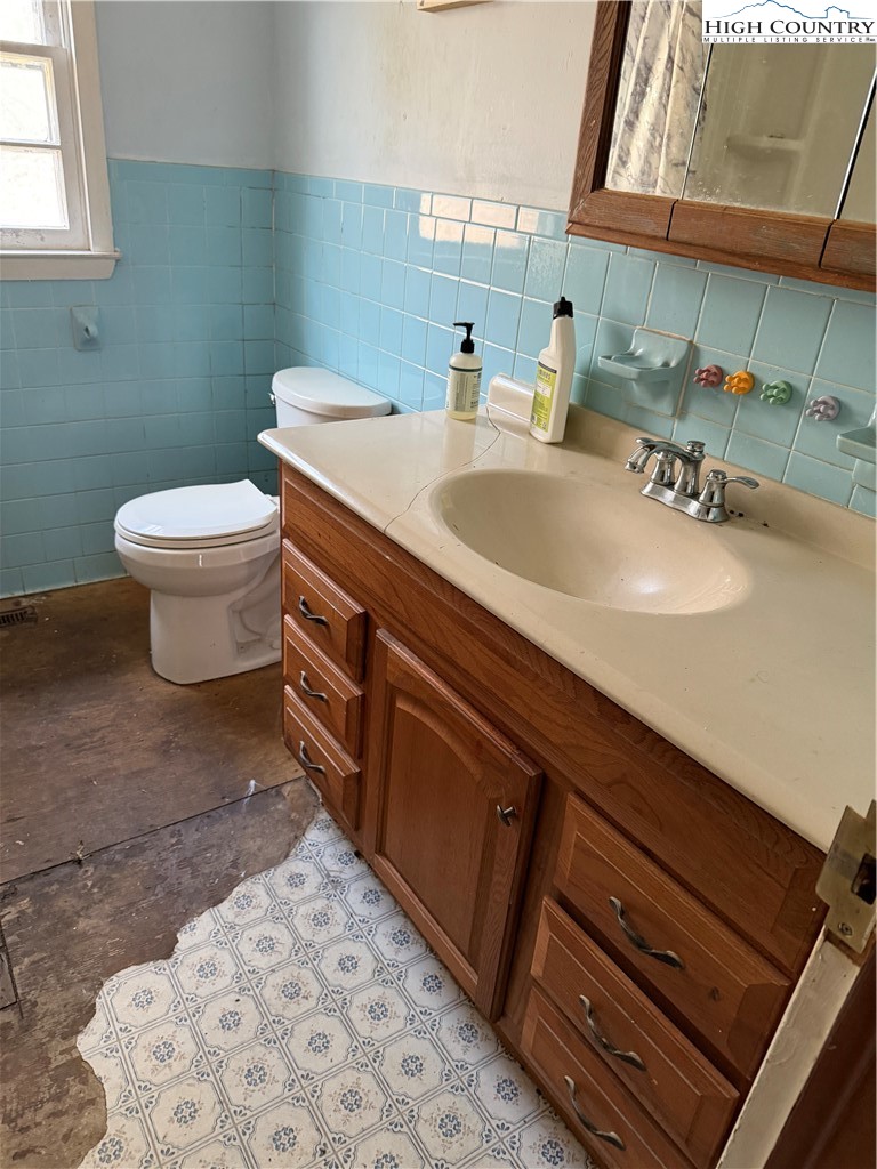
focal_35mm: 24
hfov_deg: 56.8
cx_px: 438
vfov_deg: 71.6
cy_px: 584
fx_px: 811
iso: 500
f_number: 1.78
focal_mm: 6.76
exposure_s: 1/60
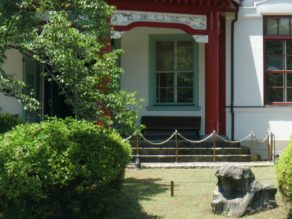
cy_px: 121
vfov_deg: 7.9
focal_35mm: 189
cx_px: 181
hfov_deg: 10.5
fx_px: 1594
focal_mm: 19.98
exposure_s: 1/125
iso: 64
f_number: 5.4
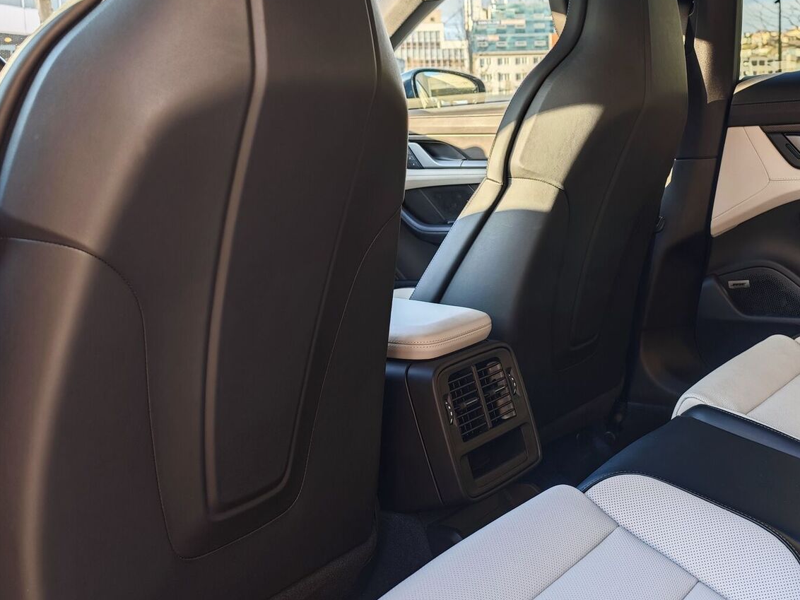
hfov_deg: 47.1
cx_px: 529
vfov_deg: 36.3
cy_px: 182
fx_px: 901
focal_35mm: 39
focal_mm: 8.72
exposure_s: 1/74.5
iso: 400
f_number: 2
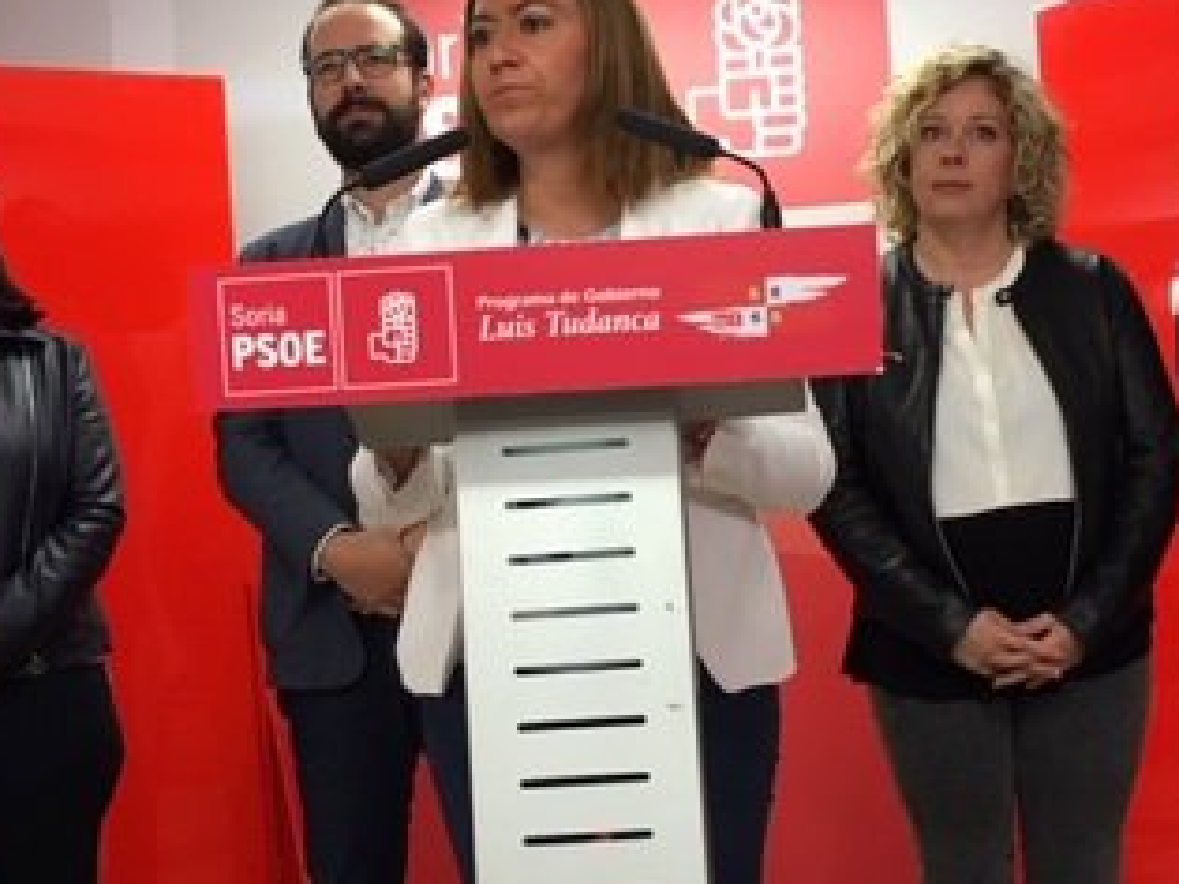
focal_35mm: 59
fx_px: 2009
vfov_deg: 24.8
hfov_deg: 32.7
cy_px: 524
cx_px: 606
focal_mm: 4.15
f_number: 2.2
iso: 50
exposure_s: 1/33
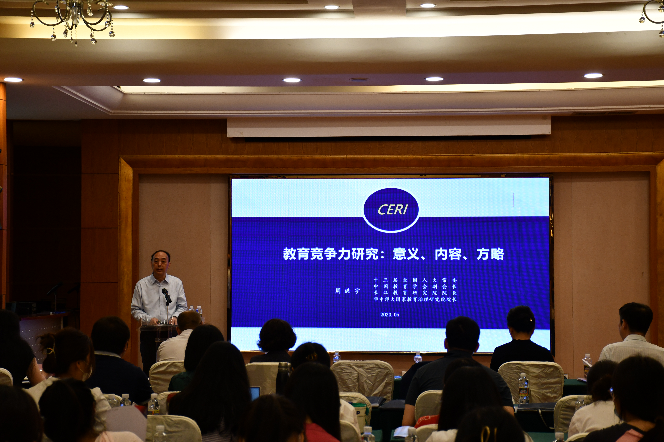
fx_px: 1346
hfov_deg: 27.7
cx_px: 332
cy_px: 223
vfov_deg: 18.7
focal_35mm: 73
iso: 800
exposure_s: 1/125
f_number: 4.5
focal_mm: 48
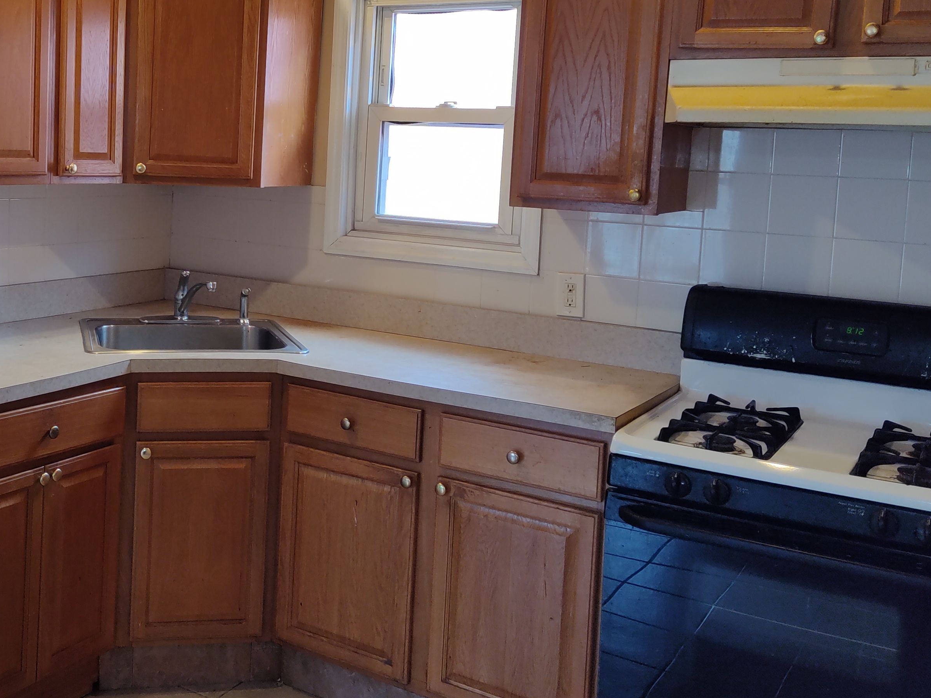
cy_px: 256
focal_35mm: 45
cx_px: 252
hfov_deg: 41.1
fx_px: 1210
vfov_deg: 32.0
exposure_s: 1/50
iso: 190
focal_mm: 4.71
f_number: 1.79
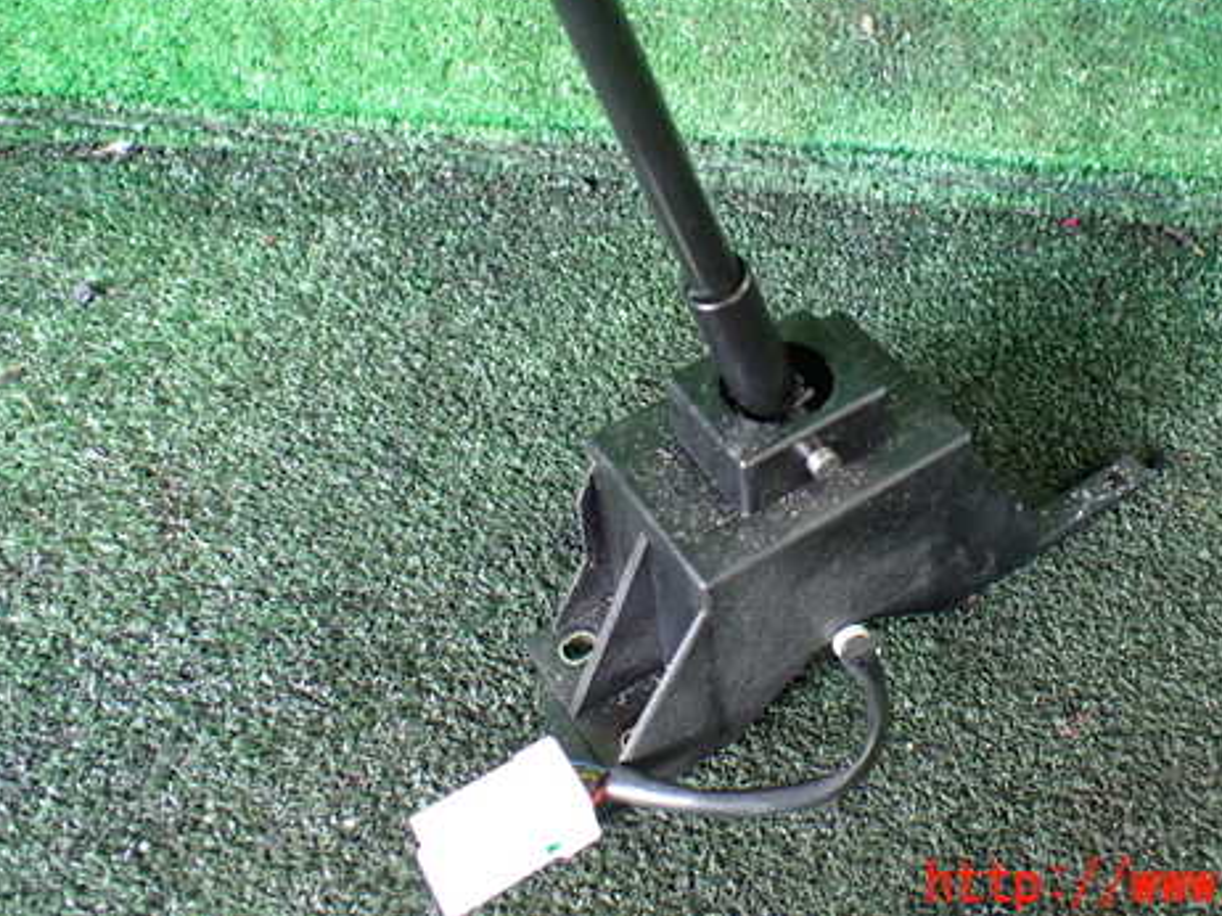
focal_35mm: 39
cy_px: 323
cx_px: 730
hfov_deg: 47.6
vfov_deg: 36.5
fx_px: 1376
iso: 800
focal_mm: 5.4
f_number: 2.3
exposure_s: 1/50
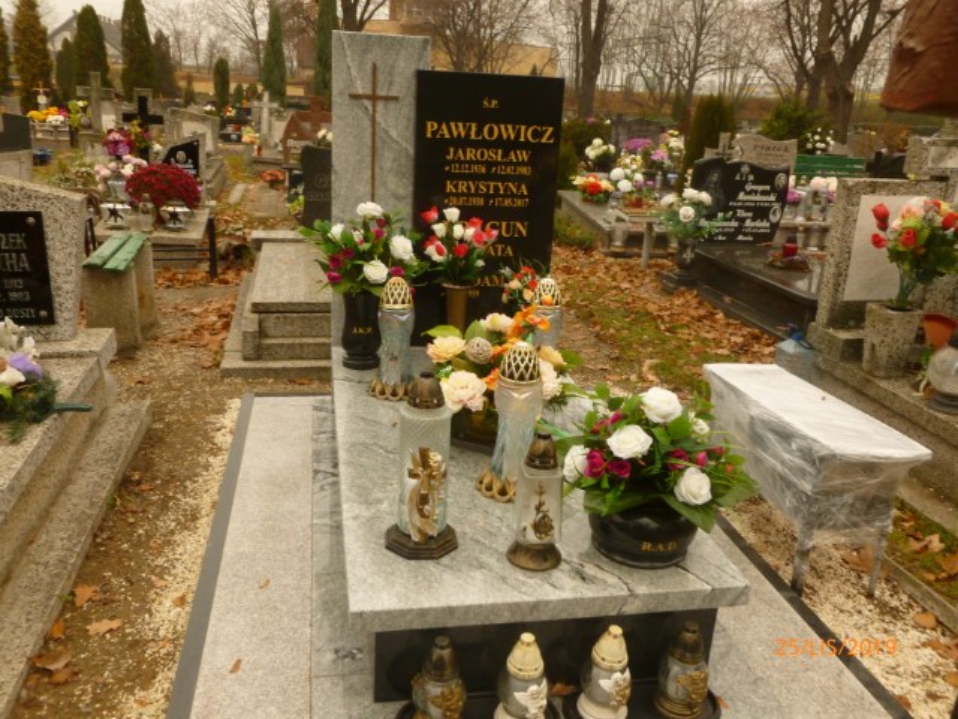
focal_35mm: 28
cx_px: 479
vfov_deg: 49.7
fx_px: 775
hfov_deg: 63.4
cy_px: 360
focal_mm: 5
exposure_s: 1/80
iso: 200
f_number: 3.3
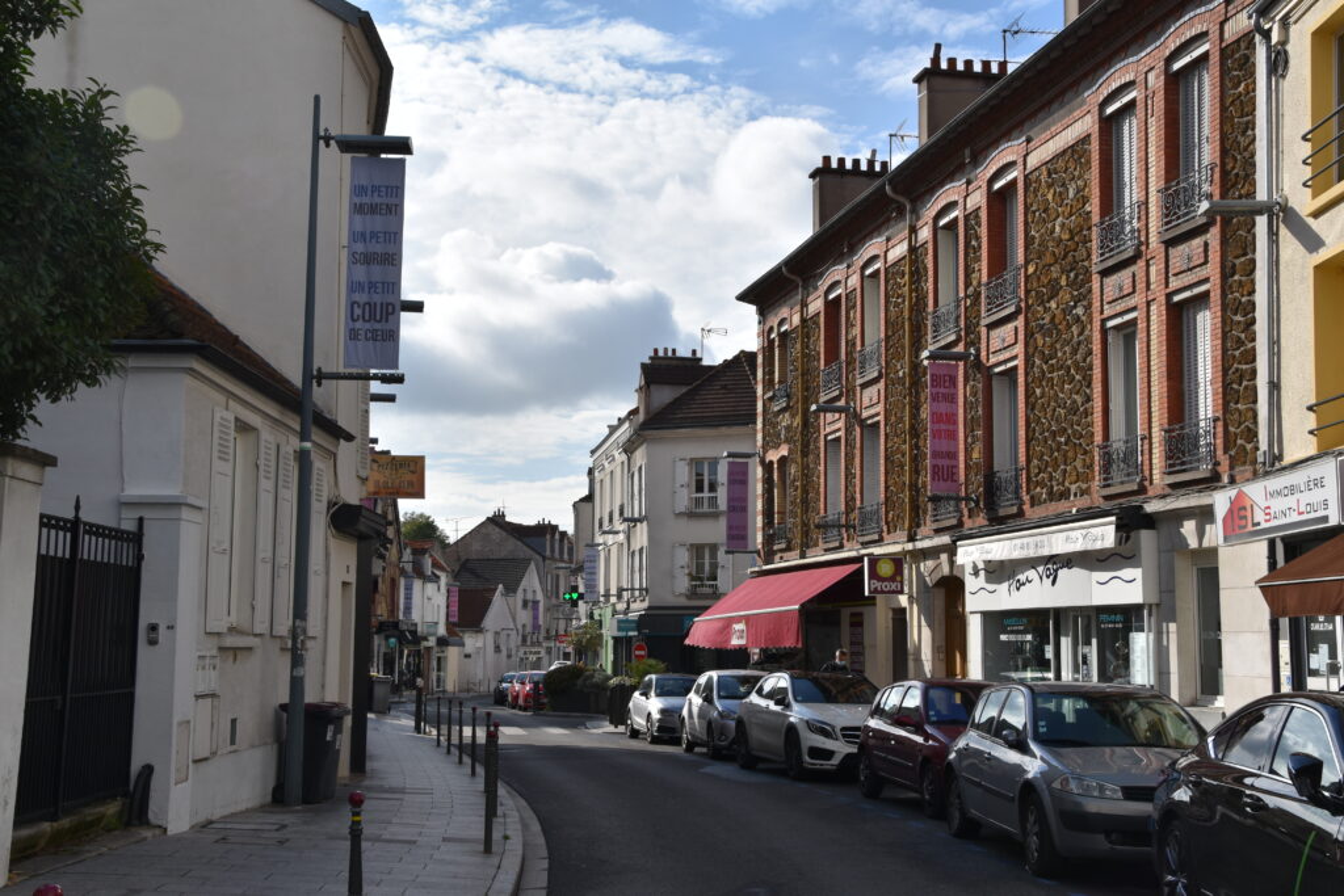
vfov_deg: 31.9
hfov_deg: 46.4
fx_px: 1568
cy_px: 448
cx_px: 672
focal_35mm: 42
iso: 200
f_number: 11
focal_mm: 28
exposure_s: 1/500
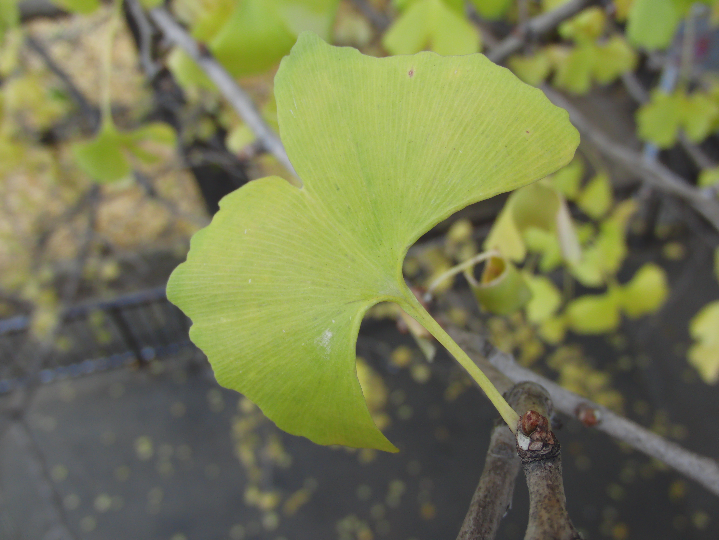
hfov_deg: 50.1
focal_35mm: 37
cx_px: 360
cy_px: 270
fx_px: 769
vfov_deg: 38.7
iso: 100
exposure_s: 1/80
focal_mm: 6.42
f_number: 3.6
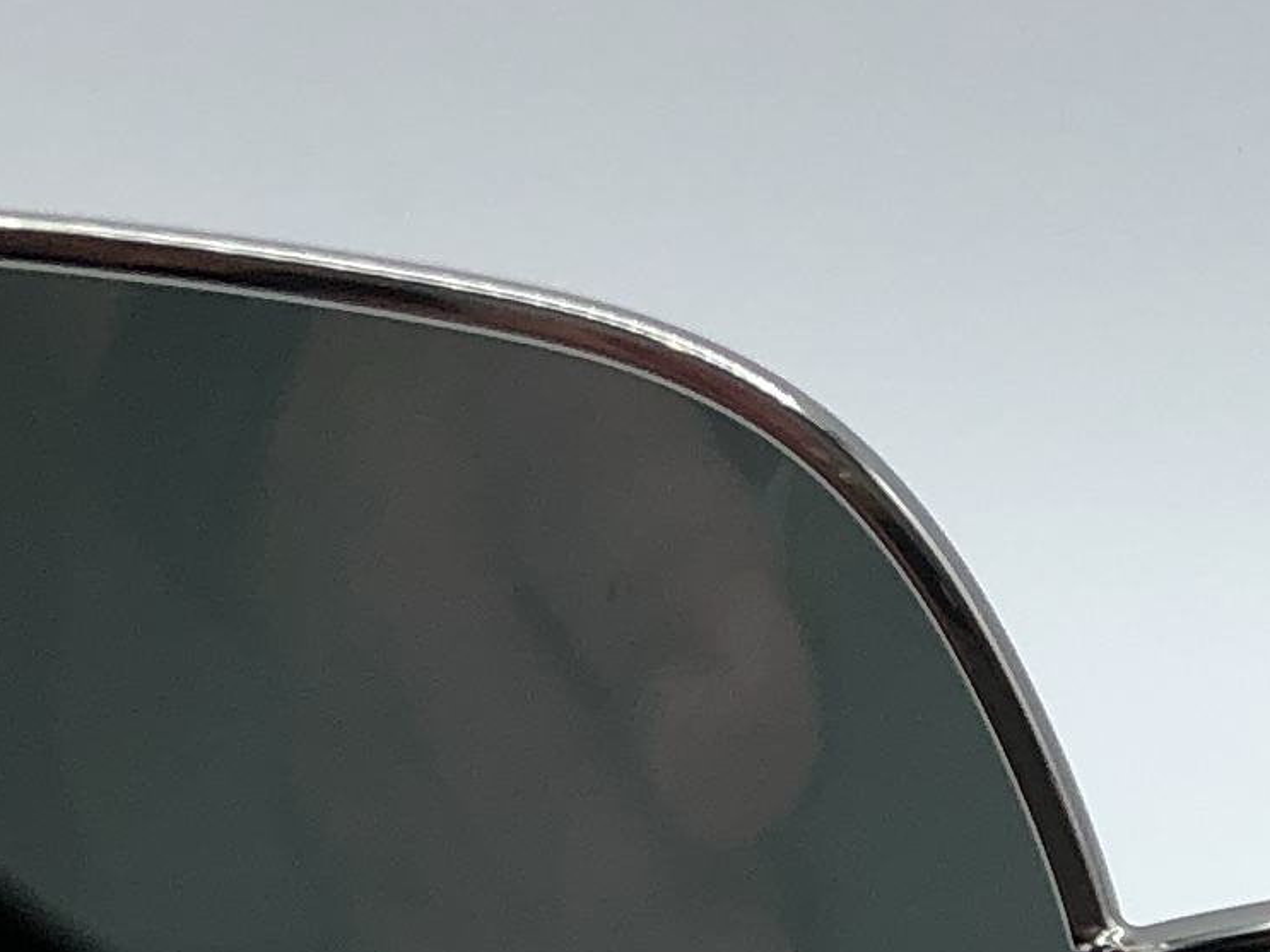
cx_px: 1496
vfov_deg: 9.4
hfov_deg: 12.7
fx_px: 5576
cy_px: 1566
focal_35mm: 152
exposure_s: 1/505
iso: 25
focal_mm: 4
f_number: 1.8
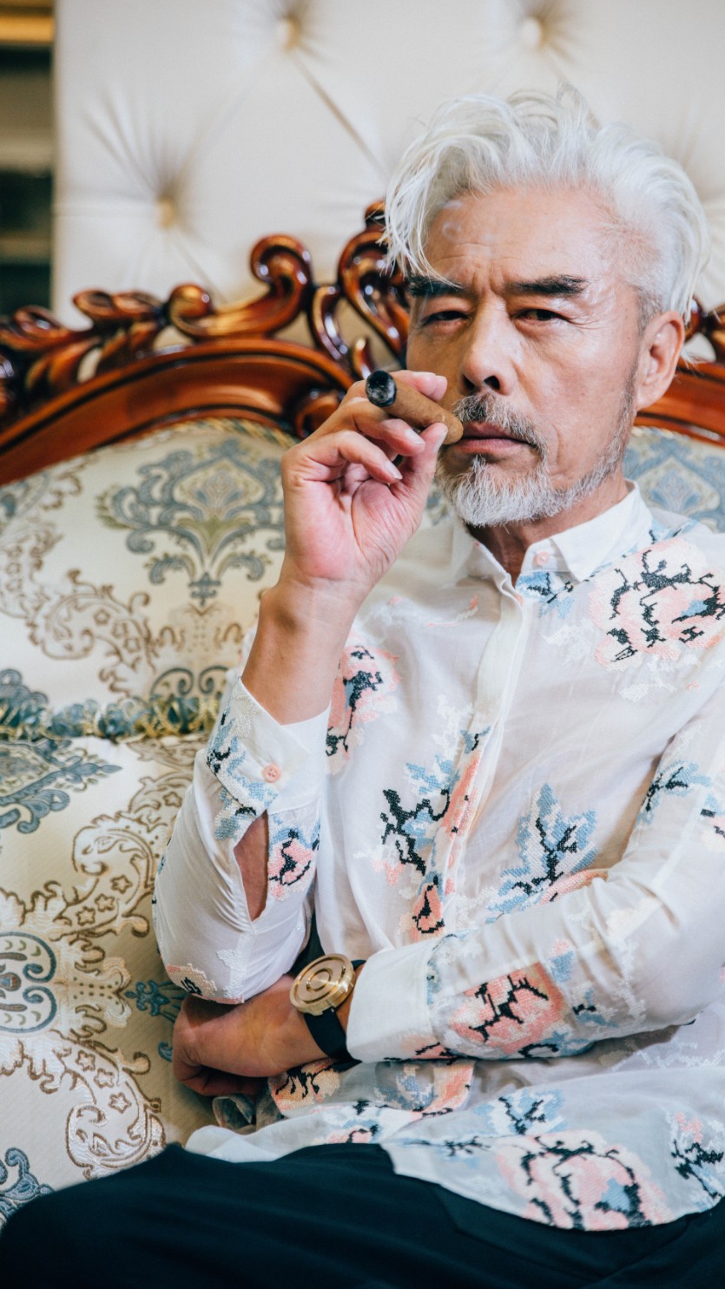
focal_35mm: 79
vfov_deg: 26.9
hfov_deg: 15.3
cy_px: 646
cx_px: 442
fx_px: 2701
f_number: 2.8
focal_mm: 70
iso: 640
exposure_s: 1/100
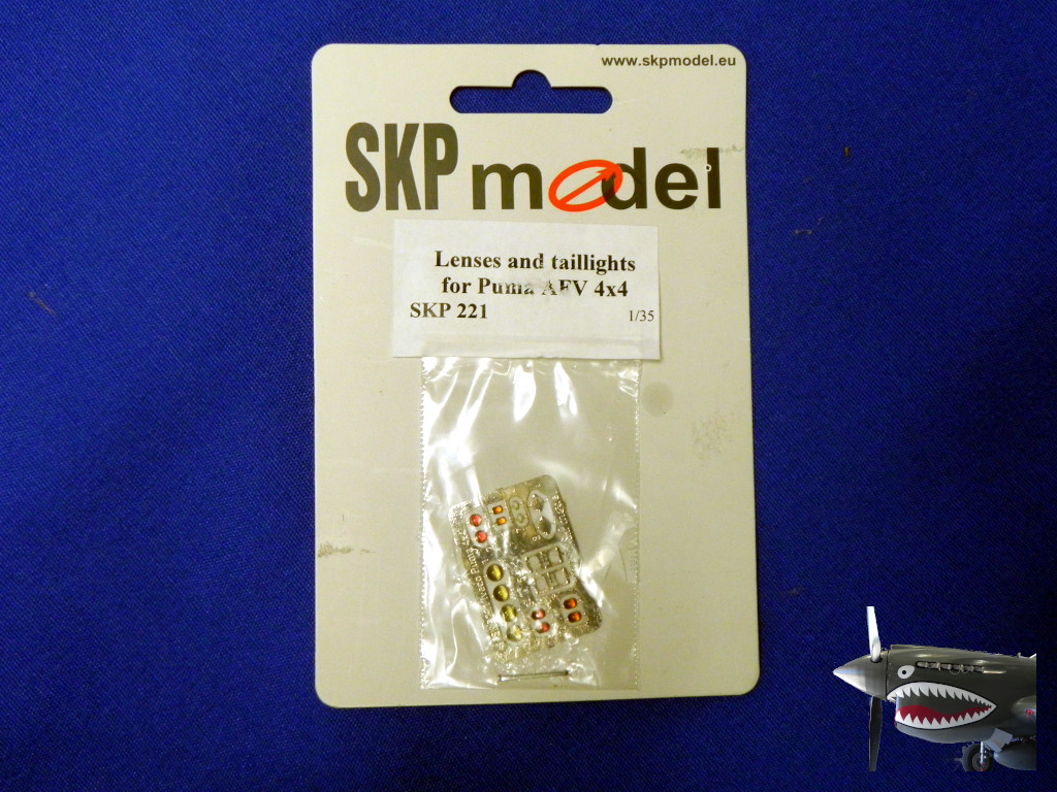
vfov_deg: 35.1
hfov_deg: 45.8
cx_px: 528
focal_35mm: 41
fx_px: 1252
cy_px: 396
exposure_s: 1/70.3
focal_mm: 7.3
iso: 400
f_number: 3.2
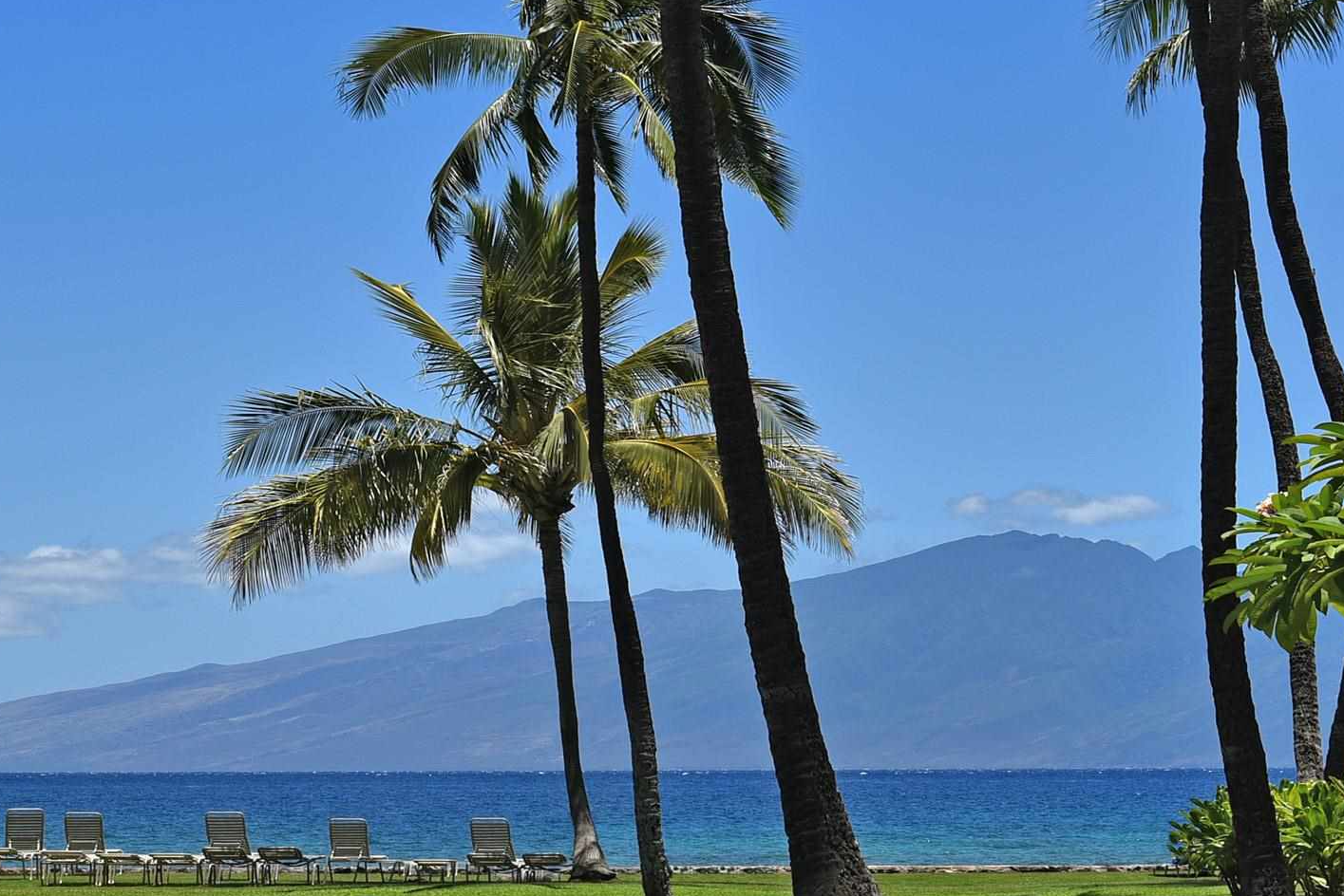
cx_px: 449
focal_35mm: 95
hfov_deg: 21.4
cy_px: 663
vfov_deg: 14.4
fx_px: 3547
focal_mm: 48
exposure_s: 1/200
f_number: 13
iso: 100
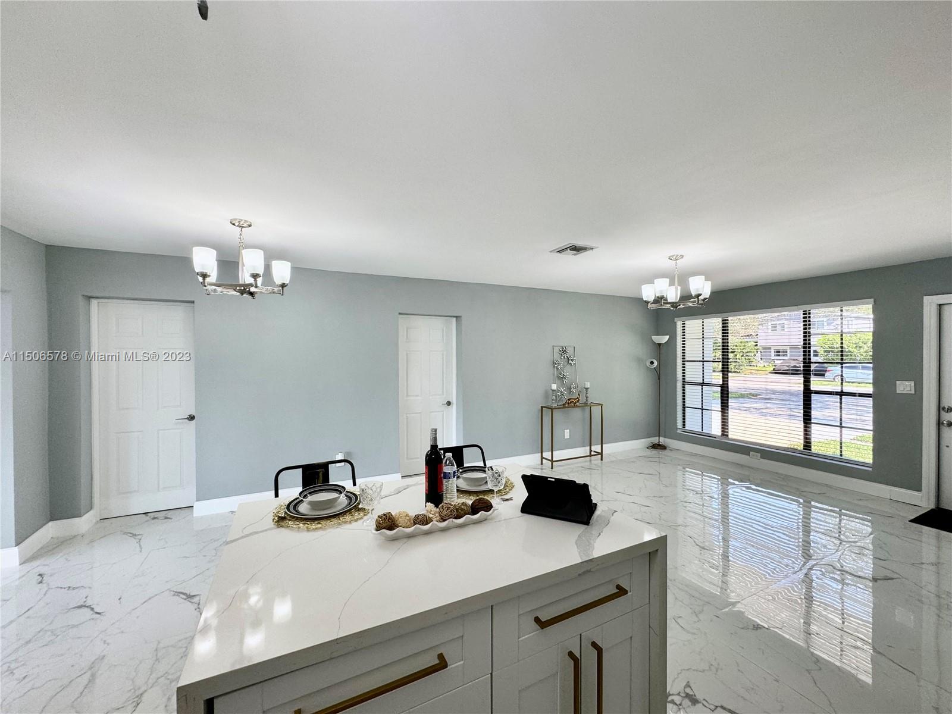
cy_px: 357
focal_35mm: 14
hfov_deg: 102.1
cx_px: 476
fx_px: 385
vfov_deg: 85.7
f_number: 2.2
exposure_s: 1/120
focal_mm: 2.22
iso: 100
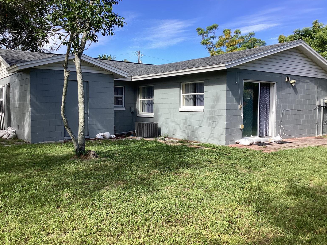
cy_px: 124
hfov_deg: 56.8
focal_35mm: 32
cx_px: 166
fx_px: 302
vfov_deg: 44.2
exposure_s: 1/657
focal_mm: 3.3
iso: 25
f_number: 2.4
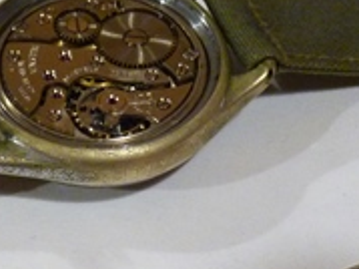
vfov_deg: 10.2
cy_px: 299
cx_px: 162
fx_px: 1482
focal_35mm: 143
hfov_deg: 13.8
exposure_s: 1/20
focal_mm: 7.2
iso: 400
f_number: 3
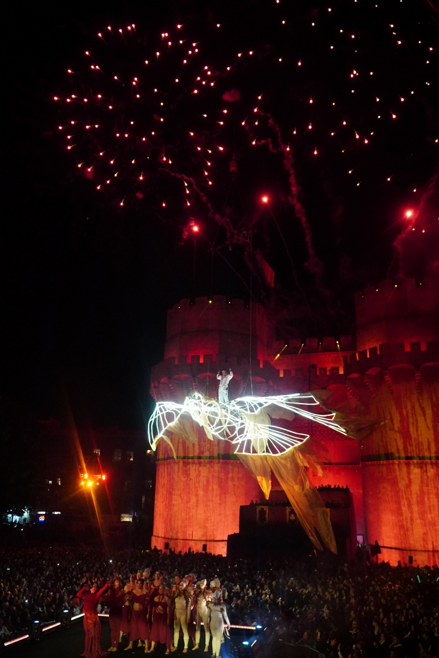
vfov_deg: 67.4
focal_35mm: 27
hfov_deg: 47.9
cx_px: 220
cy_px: 329
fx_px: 494
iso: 8000
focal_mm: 18
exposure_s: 1/500
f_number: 4
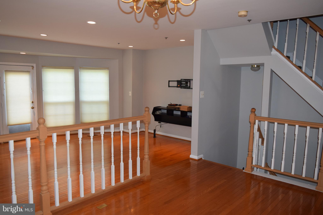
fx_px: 242
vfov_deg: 47.9
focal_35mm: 27
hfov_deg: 67.4
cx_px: 162
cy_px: 108
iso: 800
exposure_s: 1/100
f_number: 5
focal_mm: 18
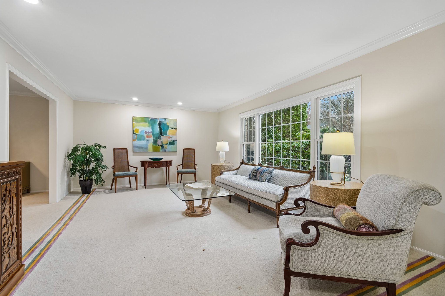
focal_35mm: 16
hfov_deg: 96.7
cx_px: 222
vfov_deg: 73.7
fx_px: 198
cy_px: 148
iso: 400
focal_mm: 16
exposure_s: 1/15
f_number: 8
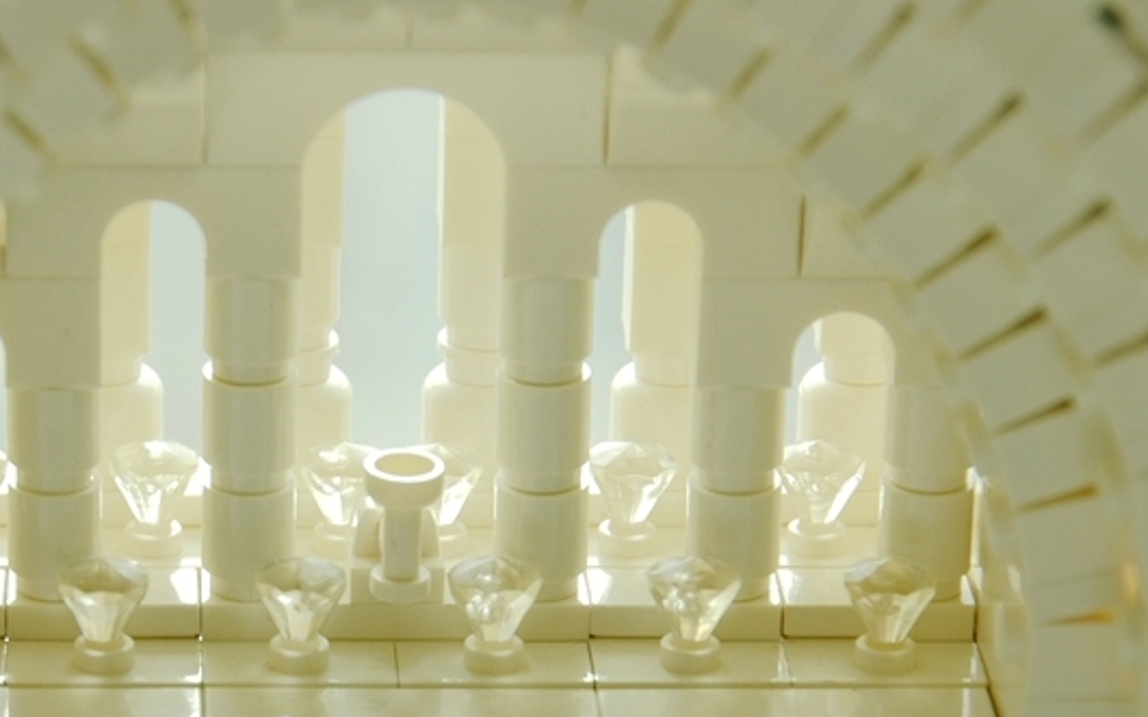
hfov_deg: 9.9
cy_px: 503
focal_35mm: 212
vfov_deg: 6.2
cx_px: 379
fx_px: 6631
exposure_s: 1/60
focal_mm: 92
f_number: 5.6
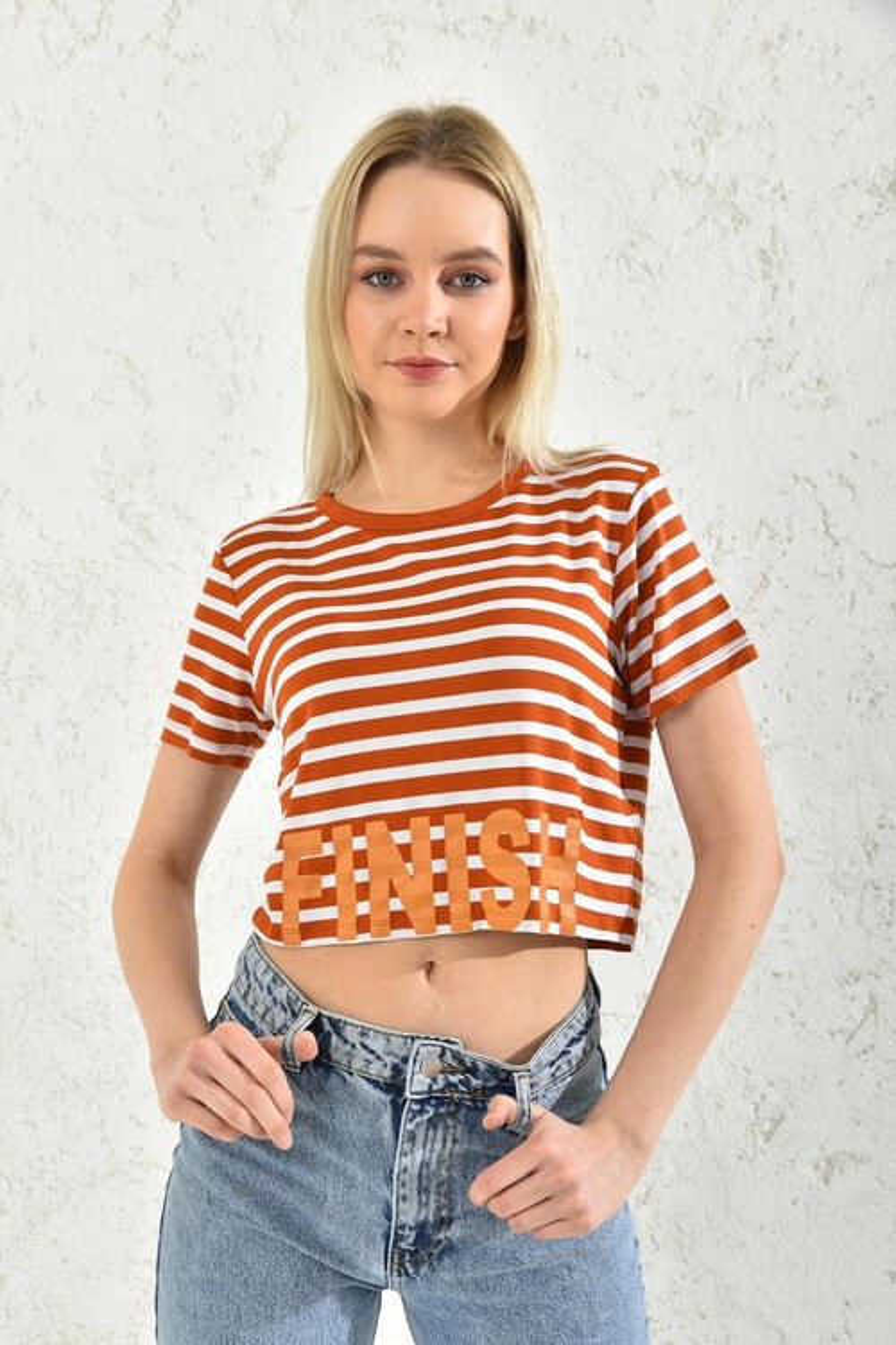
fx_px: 1568
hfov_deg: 31.9
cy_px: 672
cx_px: 448
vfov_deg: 46.4
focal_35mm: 42
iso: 100
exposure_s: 1/160
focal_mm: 42
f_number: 7.1
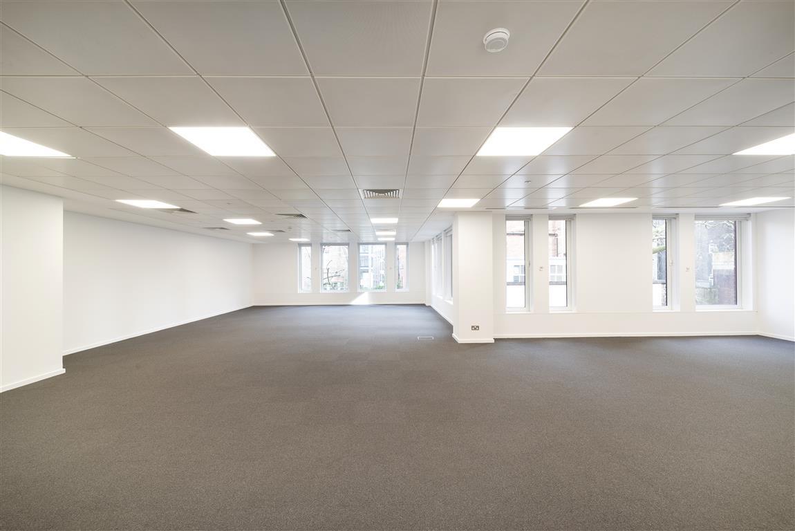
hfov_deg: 104.2
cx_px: 398
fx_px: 309
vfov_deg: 81.3
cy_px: 266
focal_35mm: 14
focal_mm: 14
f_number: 9
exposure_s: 1/10
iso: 500
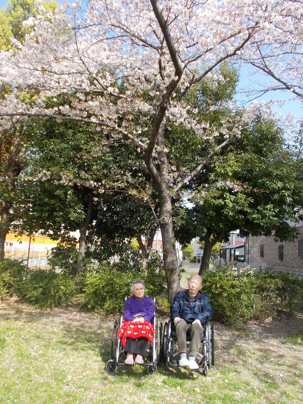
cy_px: 202
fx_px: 350
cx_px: 152
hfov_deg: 46.8
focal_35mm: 30
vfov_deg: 60.0
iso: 80
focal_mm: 5.3
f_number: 3.4
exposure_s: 1/320
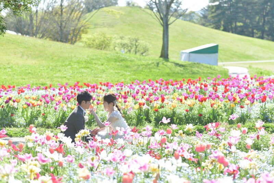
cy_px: 92
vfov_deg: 13.0
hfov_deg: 19.5
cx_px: 137
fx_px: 799
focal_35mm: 105
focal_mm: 105
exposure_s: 1/400
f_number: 3.5
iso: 100
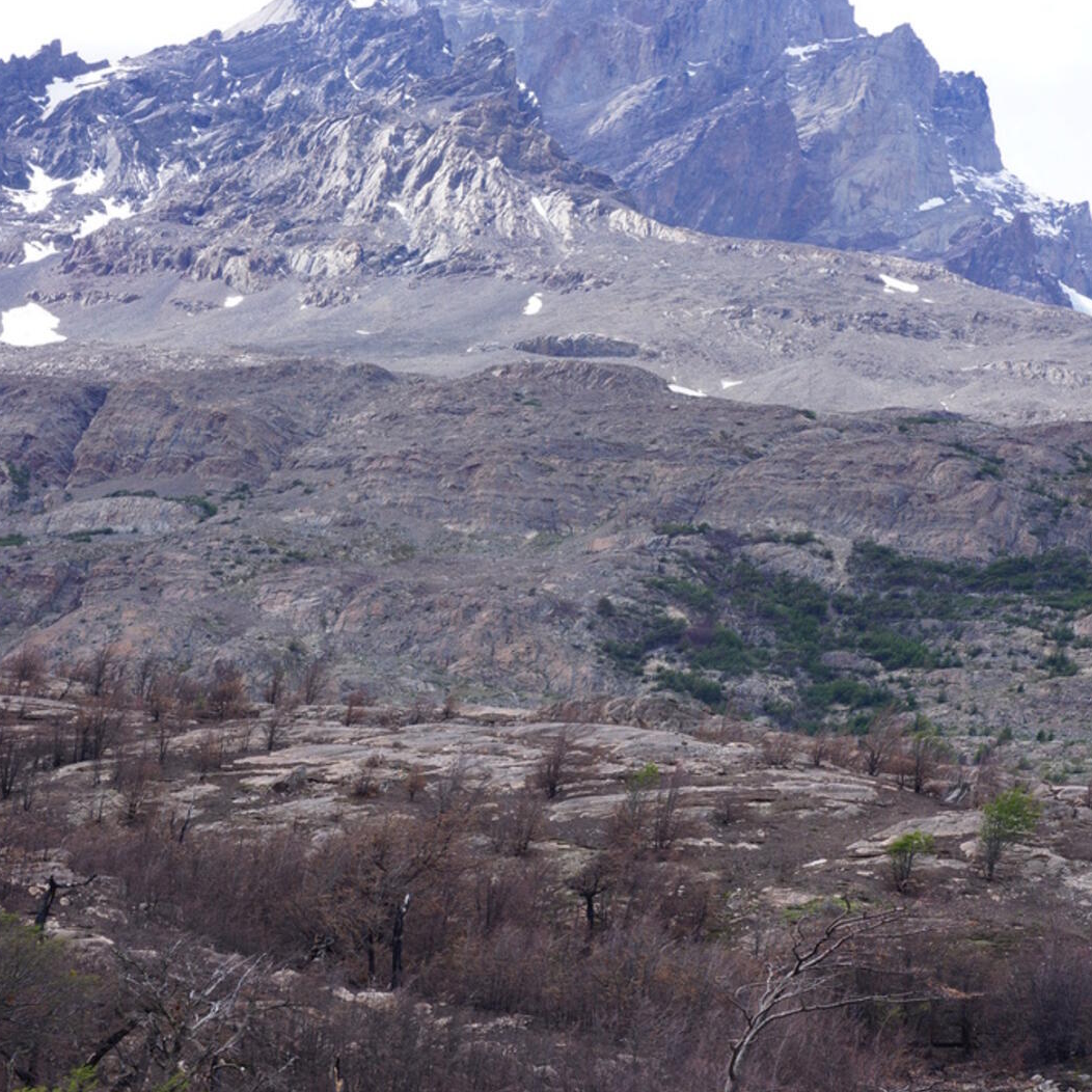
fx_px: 2677
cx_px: 548
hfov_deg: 23.1
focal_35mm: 75
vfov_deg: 23.1
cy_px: 577
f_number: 10
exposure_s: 1/100
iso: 100
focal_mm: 39
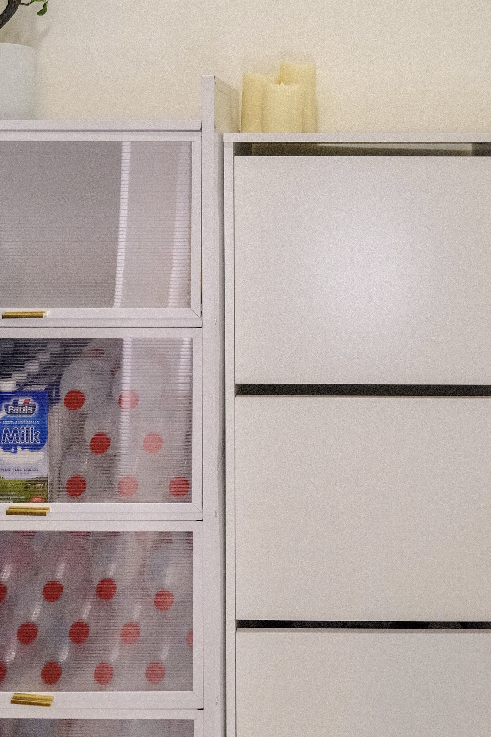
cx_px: 336
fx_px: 696
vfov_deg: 53.1
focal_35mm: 34
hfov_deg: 38.3
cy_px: 177
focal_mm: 10
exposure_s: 1/125
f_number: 4
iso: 2500
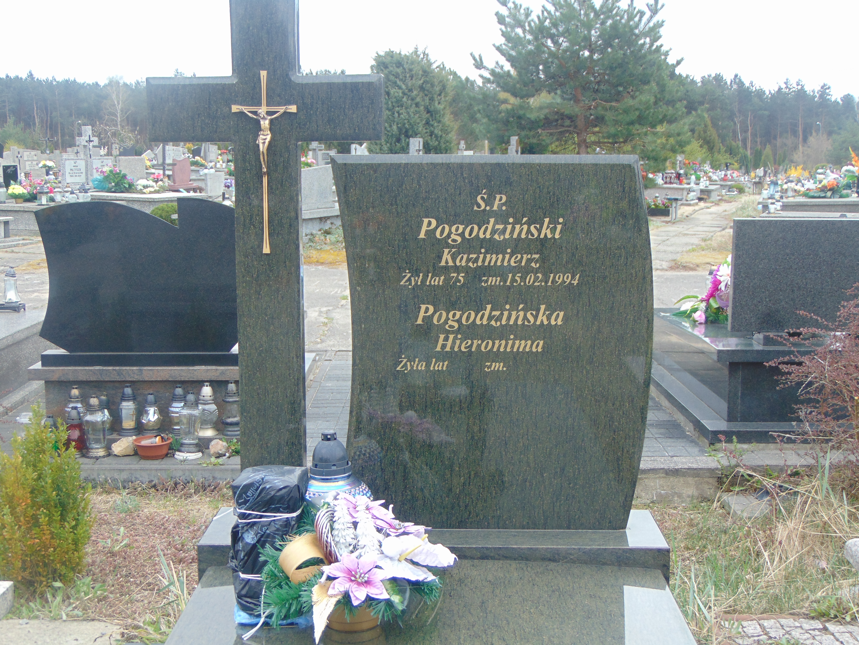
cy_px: 322
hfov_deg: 38.2
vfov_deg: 29.1
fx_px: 1241
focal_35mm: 50
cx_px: 430
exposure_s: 1/125
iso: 80
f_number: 3.5
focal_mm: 9
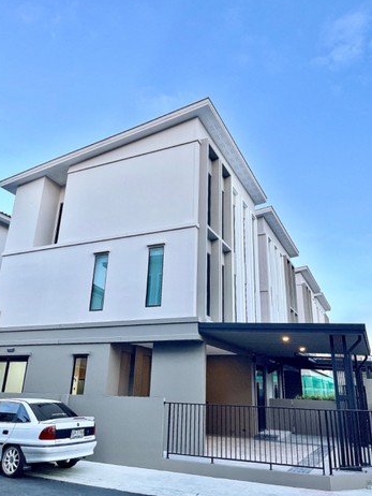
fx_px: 387
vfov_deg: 65.3
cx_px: 184
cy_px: 246
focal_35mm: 27
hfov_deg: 51.4
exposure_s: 1/121
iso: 125
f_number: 1.6
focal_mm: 5.1
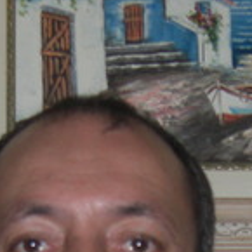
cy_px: 398
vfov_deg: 11.3
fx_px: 1219
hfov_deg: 11.8
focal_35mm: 148
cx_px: 104
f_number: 2.8
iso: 200
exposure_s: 1/60
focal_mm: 7.9
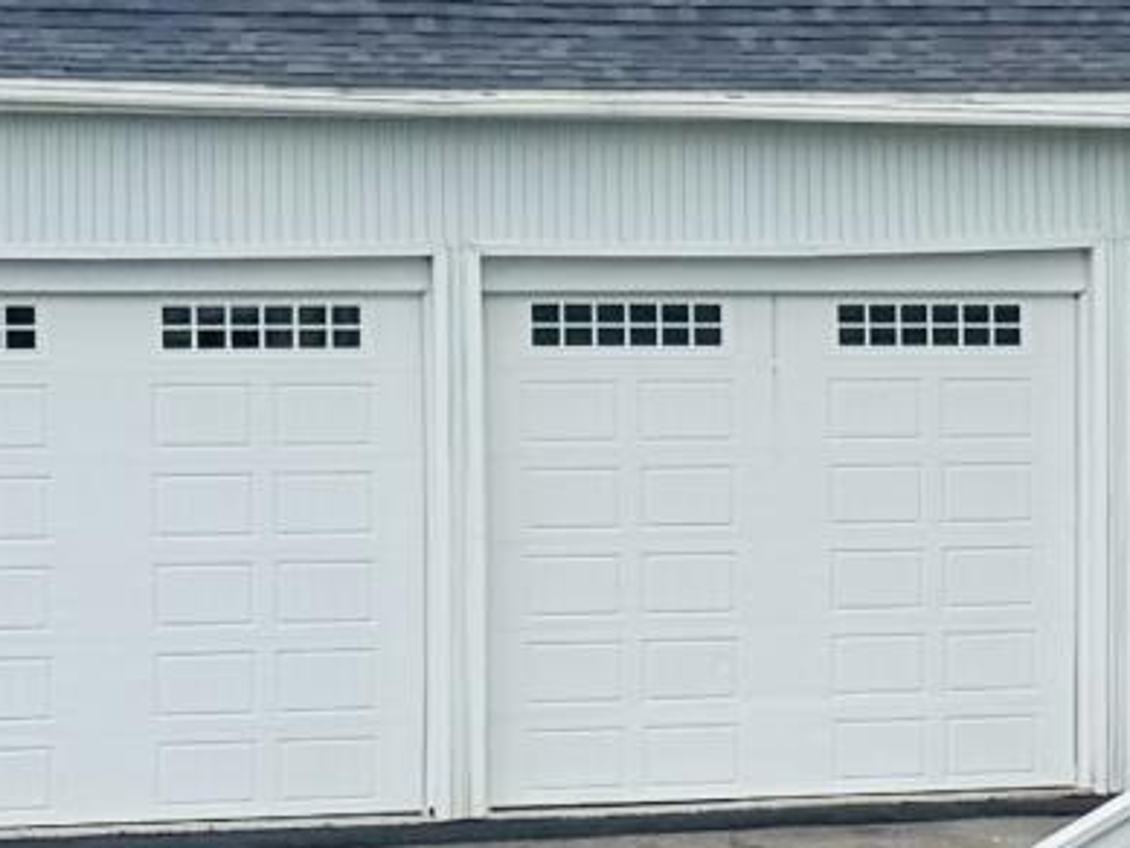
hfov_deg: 9.1
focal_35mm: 185
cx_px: 3134
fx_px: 6041
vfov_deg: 8.0
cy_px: 462
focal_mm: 6.76
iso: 80
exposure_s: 1/1678
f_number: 1.78
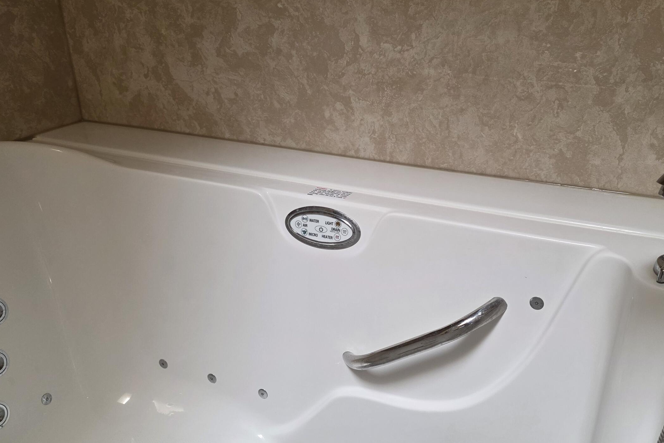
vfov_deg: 38.9
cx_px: 383
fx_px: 627
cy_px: 220
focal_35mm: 34
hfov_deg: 55.6
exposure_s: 1/120
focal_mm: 6.3
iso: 200
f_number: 1.7
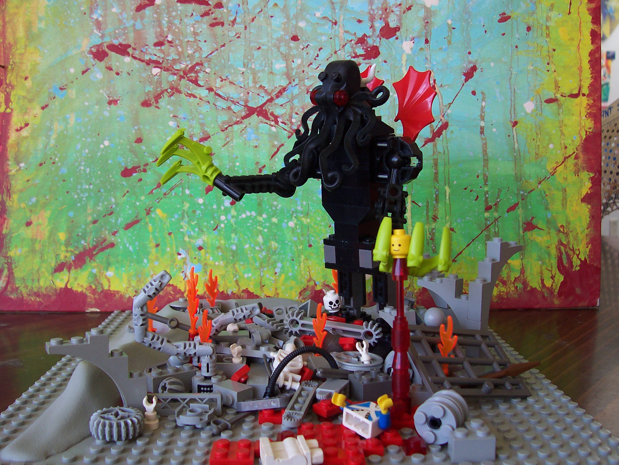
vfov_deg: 38.7
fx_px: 662
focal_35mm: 37
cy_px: 232
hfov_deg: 50.1
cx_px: 310
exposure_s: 1/90
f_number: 2.8
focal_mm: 5.6
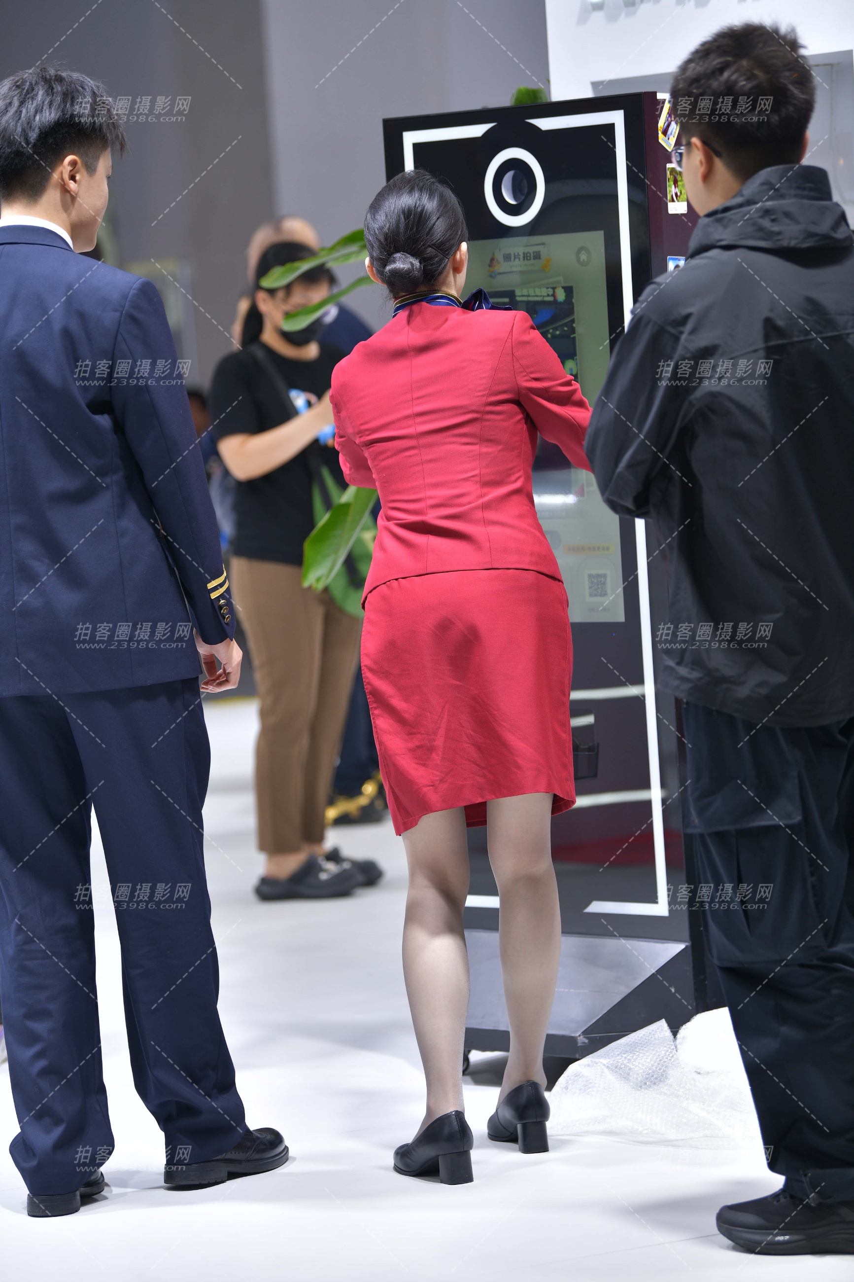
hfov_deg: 11.0
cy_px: 641
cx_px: 427
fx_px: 4448
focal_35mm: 125
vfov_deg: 16.4
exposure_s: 1/250
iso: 250
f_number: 3.2
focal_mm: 125
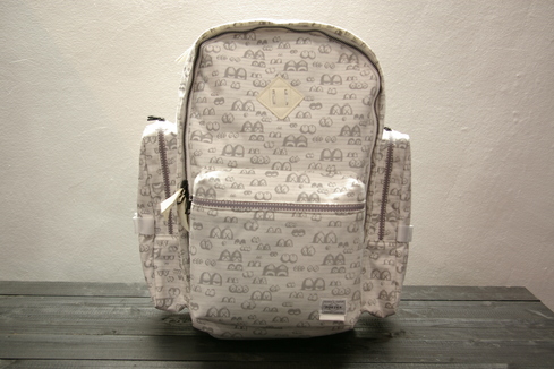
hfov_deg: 42.3
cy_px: 184
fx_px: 716
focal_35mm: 46
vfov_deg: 28.9
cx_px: 277
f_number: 4
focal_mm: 31
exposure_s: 1/6
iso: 200
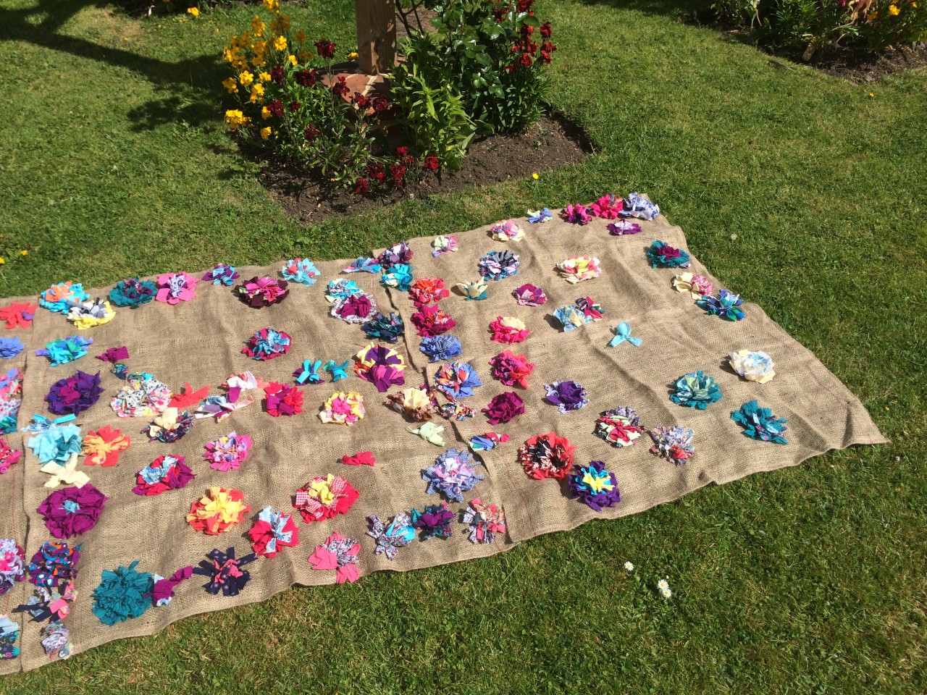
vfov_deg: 48.2
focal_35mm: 29
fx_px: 777
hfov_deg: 61.7
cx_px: 464
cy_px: 348
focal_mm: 4.15
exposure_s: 1/2740
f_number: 2.2
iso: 32
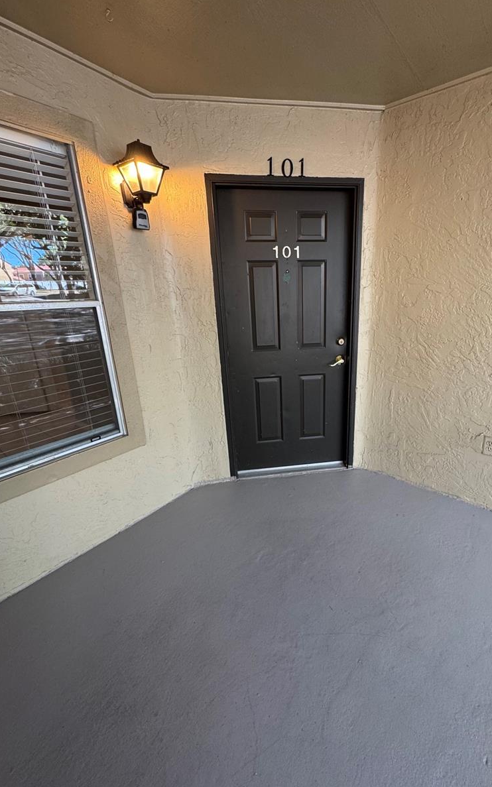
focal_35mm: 15
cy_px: 391
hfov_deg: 74.3
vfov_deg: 101.5
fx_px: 322
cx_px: 284
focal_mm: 2.22
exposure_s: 1/60
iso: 160
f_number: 2.2
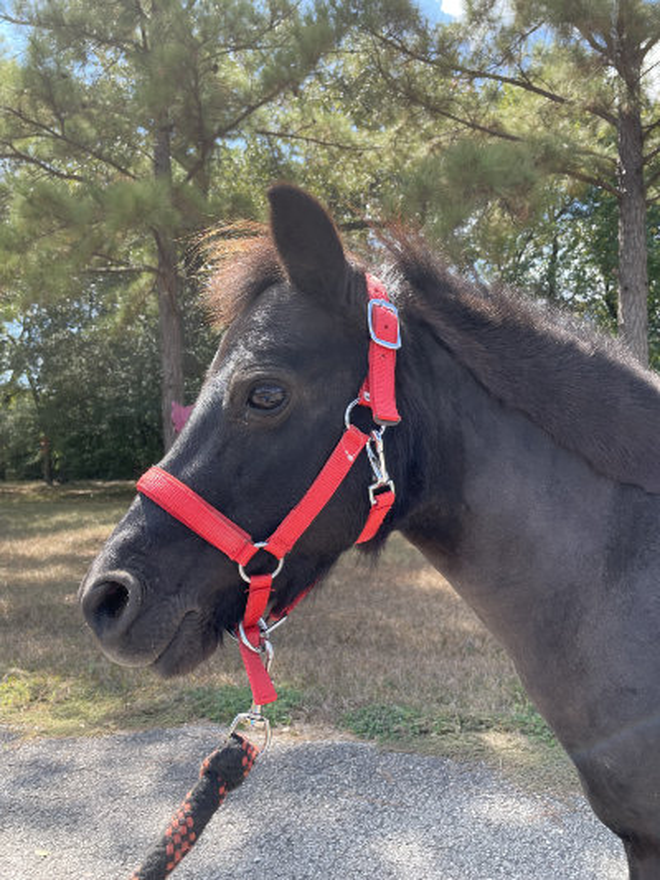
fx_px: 661
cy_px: 440
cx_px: 330
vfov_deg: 67.3
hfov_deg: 53.1
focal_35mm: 26
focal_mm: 4.2
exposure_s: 1/612
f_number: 1.6
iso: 32
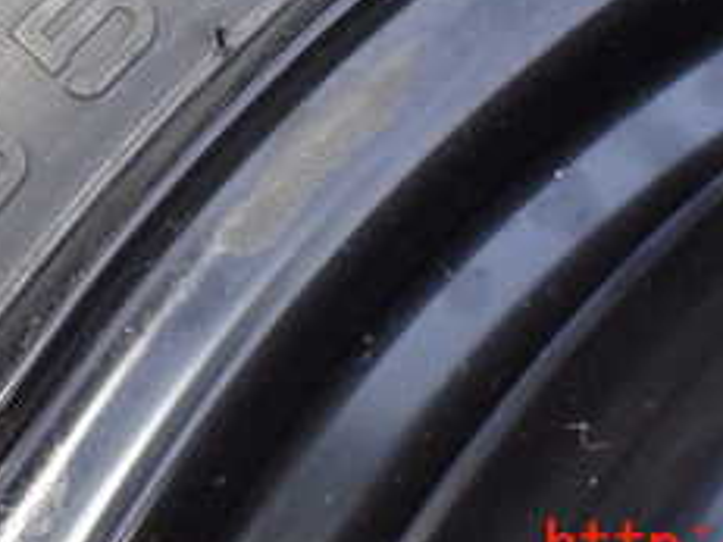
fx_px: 1628
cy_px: -116
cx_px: 313
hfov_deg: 25.0
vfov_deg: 17.9
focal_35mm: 78
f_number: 2.3
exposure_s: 1/30
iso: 800
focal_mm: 5.4
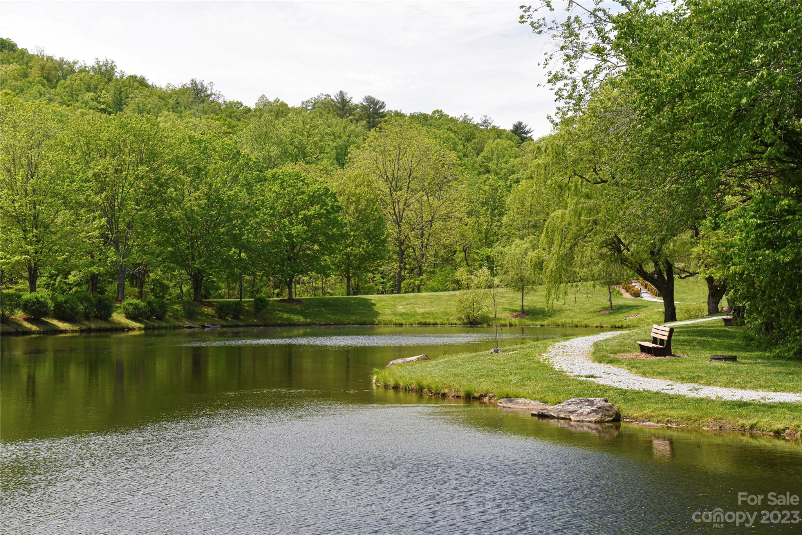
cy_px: 268
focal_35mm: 65
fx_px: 1448
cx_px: 401
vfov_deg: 20.9
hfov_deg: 31.0
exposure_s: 1/250
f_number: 8
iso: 1000
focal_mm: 65
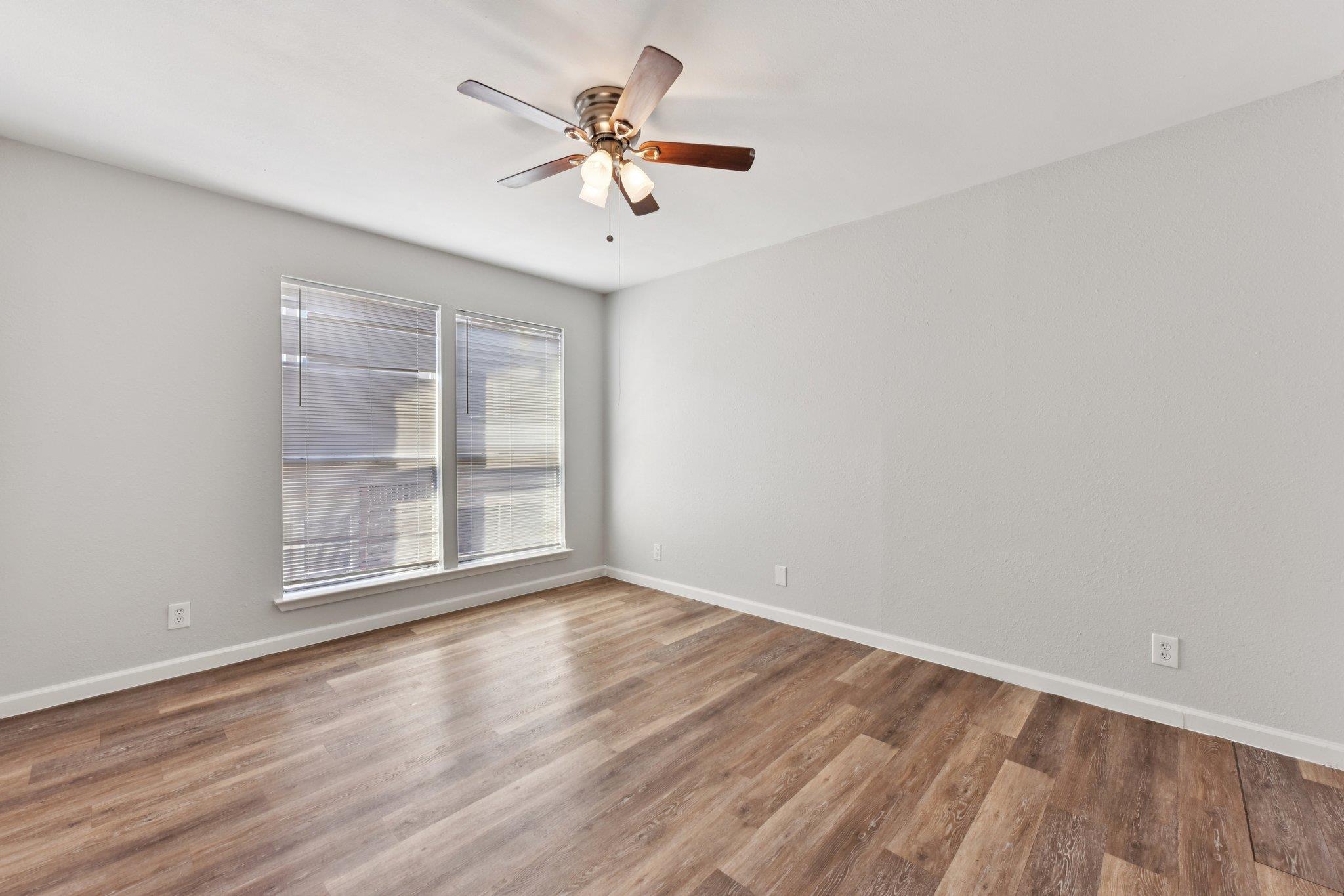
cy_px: 448
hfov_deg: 104.3
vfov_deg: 81.2
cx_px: 672
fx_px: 523
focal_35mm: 14
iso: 125
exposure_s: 1/15
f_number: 8
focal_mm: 14
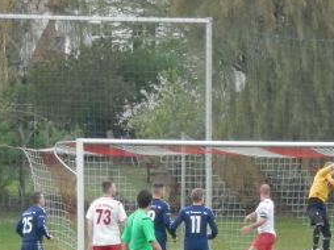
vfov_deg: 3.8
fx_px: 3808
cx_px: 288
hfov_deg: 5.0
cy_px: 243
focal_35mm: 395
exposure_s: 1/500
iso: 500
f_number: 5.5
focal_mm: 27.5
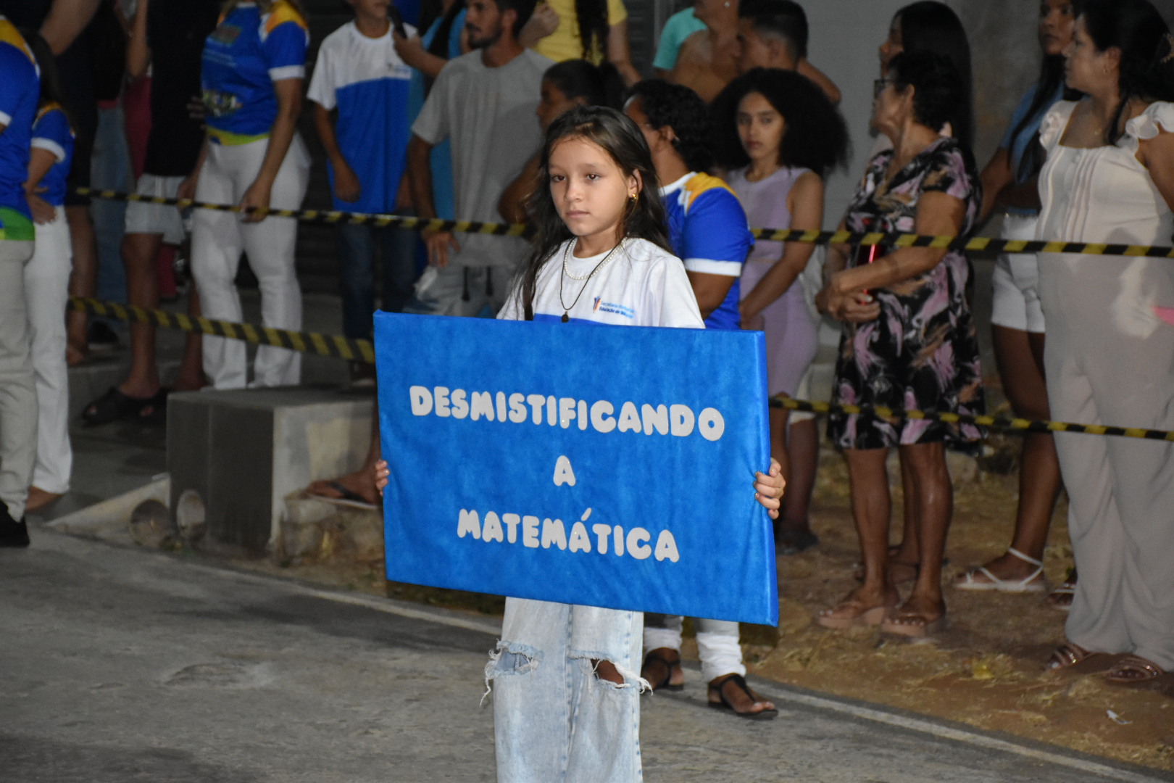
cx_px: 587
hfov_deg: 19.5
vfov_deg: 13.0
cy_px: 392
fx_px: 3424
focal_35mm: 105
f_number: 5
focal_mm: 70
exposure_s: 1/100
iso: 3200
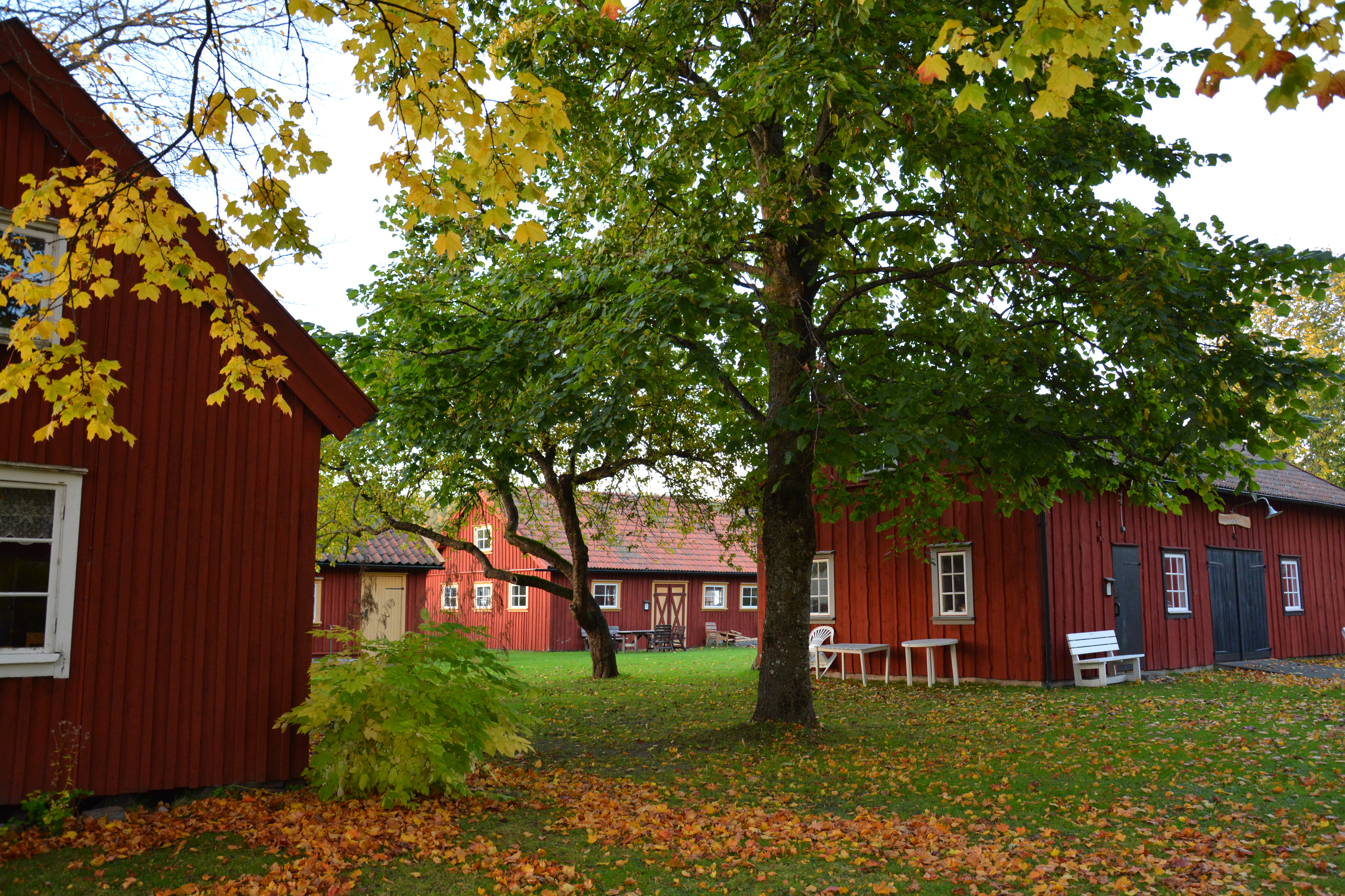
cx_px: 672
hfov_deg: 67.4
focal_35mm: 27
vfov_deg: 47.9
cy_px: 448
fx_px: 1009
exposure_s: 1/60
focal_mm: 18
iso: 640
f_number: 4
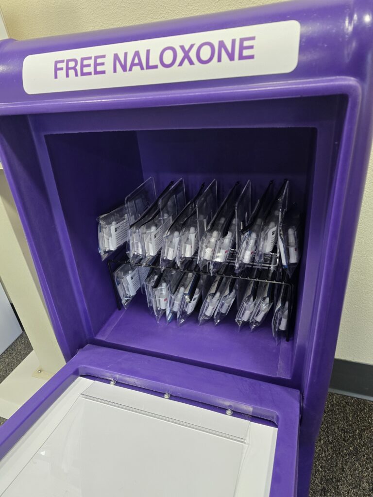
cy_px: 248
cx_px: 186
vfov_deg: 73.9
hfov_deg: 58.9
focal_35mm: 23
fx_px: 330
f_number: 1.7
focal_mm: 6.3
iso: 500
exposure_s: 1/120
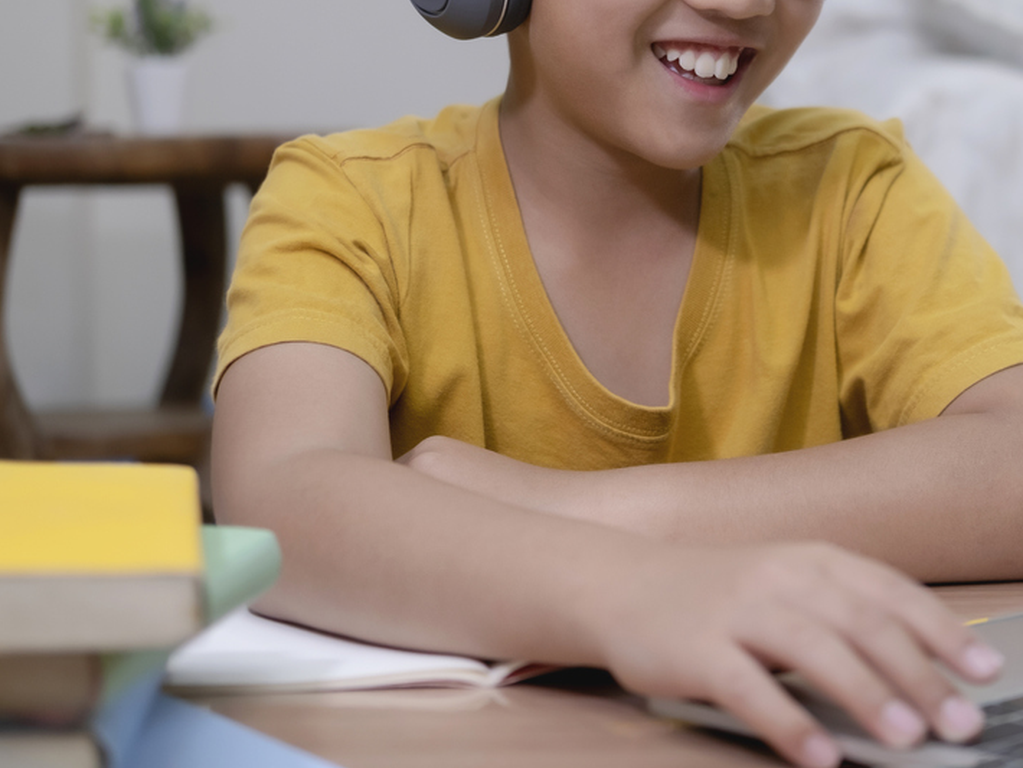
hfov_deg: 21.6
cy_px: 173
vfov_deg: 16.3
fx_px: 2661
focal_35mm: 90
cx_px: 716
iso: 400
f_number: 2
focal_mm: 35
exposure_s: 1/125
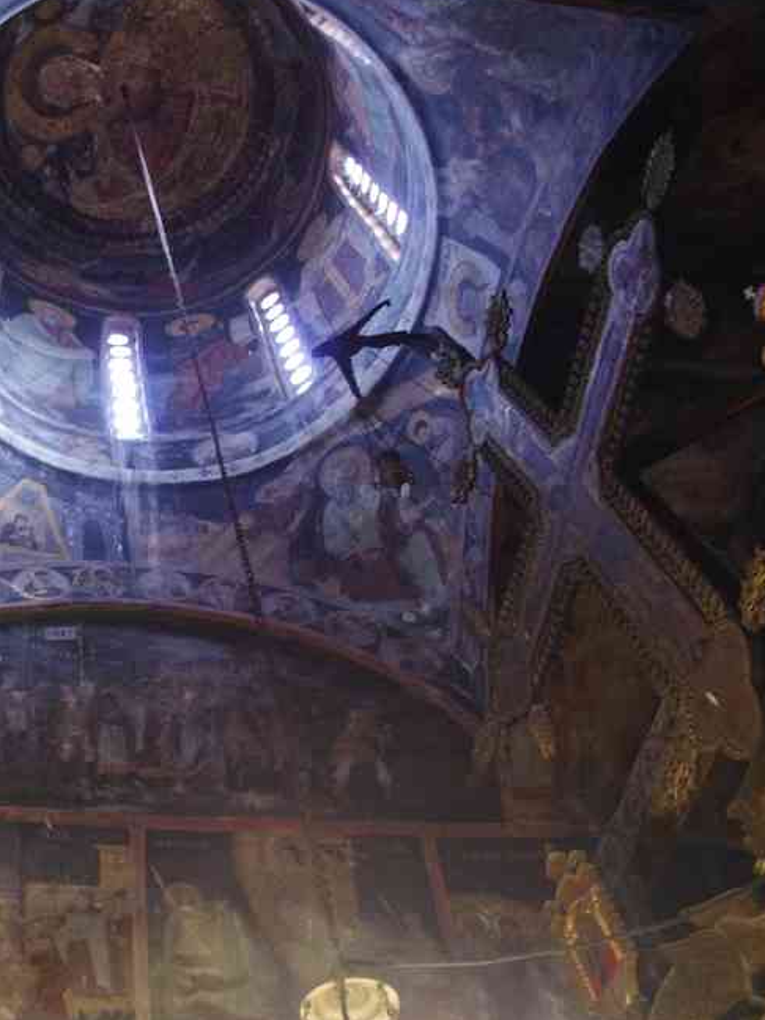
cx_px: 2
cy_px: 505
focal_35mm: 40
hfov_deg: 33.0
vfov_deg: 46.8
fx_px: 1179
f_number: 3.5
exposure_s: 1/6
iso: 3200
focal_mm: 18
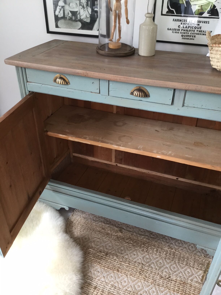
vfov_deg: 58.4
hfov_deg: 45.4
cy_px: 148
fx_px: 264
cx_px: 110
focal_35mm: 31
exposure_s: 1/33
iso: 40
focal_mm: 3.3
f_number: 2.4
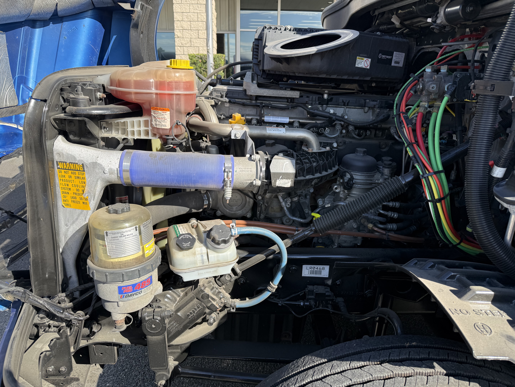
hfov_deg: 71.6
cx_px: 258
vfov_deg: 56.8
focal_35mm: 24
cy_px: 194
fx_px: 357
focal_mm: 6.76
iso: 80
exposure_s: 1/1385
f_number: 1.78
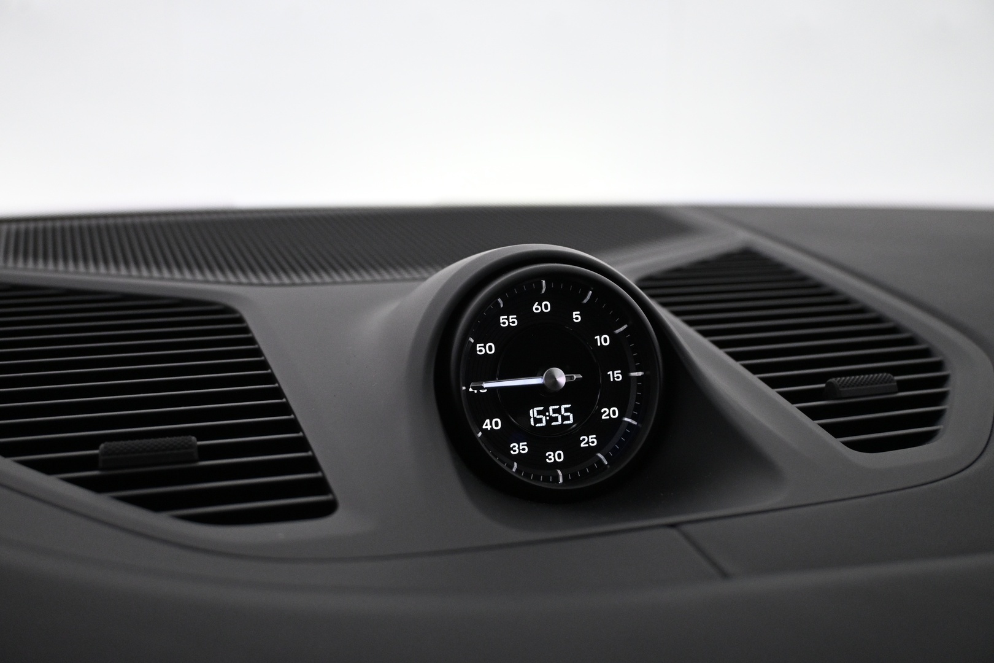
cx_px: 497
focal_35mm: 37
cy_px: 332
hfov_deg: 52.2
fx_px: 1015
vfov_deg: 36.2
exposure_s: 1/60
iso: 1600
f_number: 4.2
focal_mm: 24.5
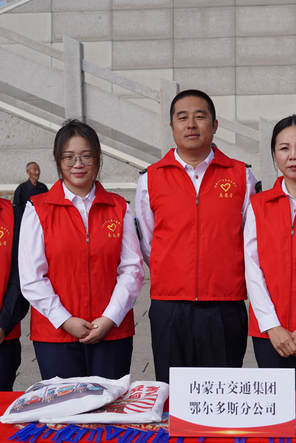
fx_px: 789
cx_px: 193
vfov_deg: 31.4
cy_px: 260
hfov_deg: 21.2
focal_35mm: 64
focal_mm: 34
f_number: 4.5
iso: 100
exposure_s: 1/1250
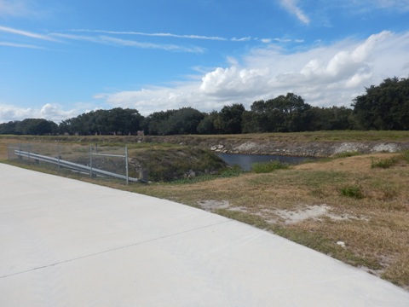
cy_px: 154
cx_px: 204
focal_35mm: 24
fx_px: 284
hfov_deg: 71.6
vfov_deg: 56.8
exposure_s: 1/1500
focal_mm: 4.3
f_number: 4.1
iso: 125
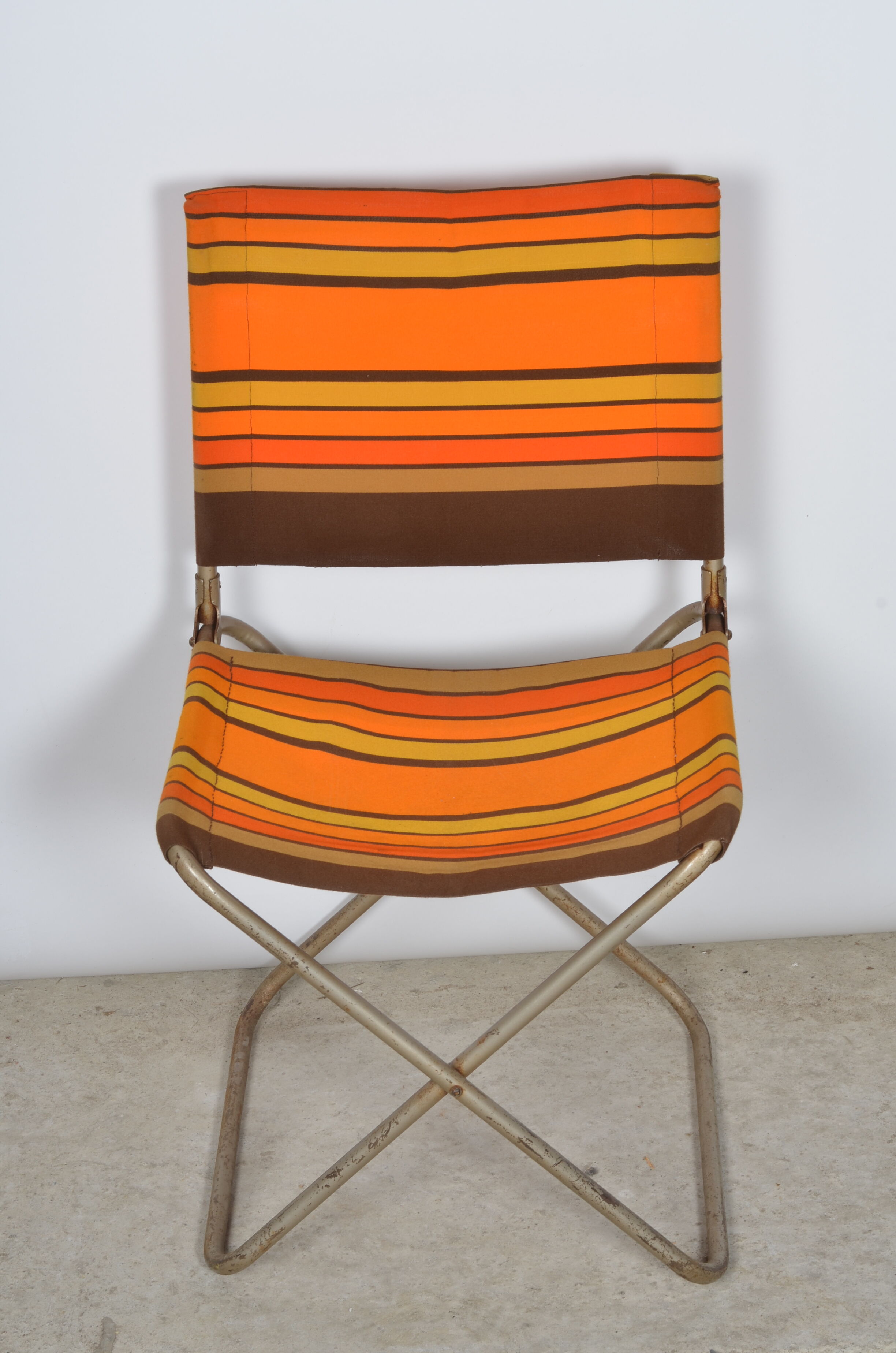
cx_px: 448
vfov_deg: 27.0
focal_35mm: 75
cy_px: 676
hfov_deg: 18.1
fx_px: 2812
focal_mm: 50
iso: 100
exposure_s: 1/125
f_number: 11
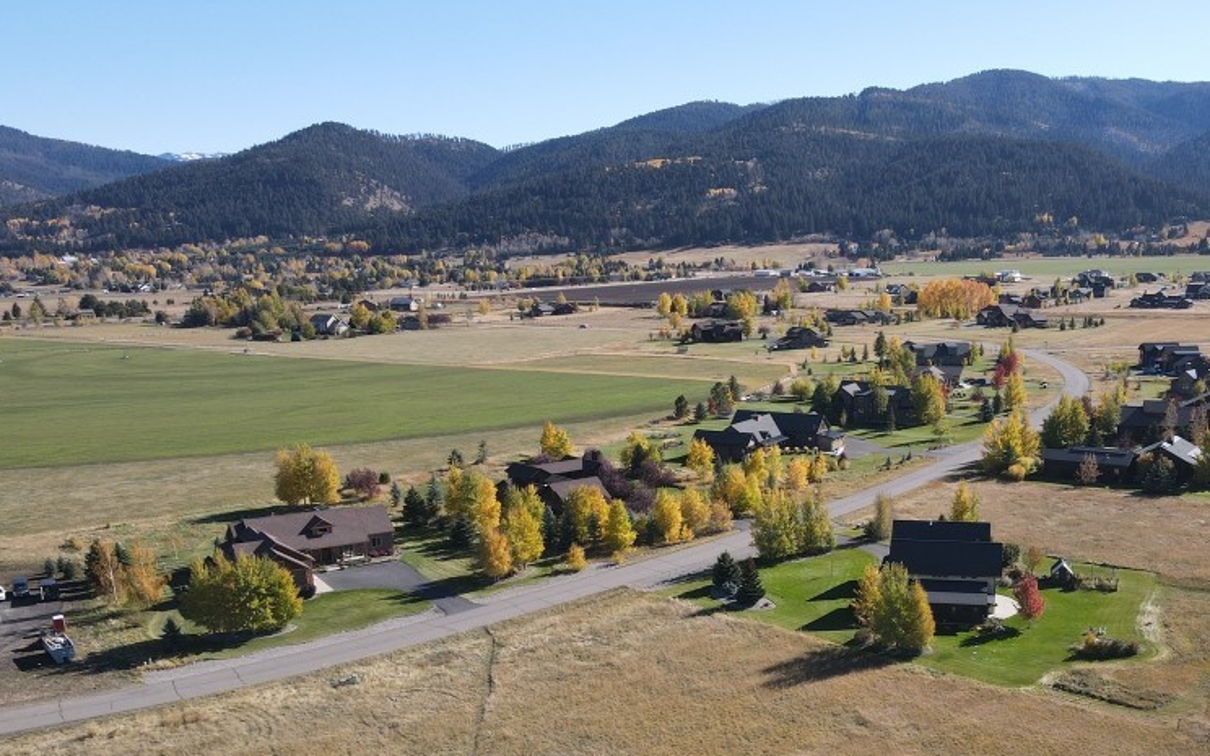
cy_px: 545
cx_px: 774
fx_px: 1154
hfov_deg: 54.5
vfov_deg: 35.7
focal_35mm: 35
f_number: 2.8
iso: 100
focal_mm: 4.5
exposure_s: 1/400
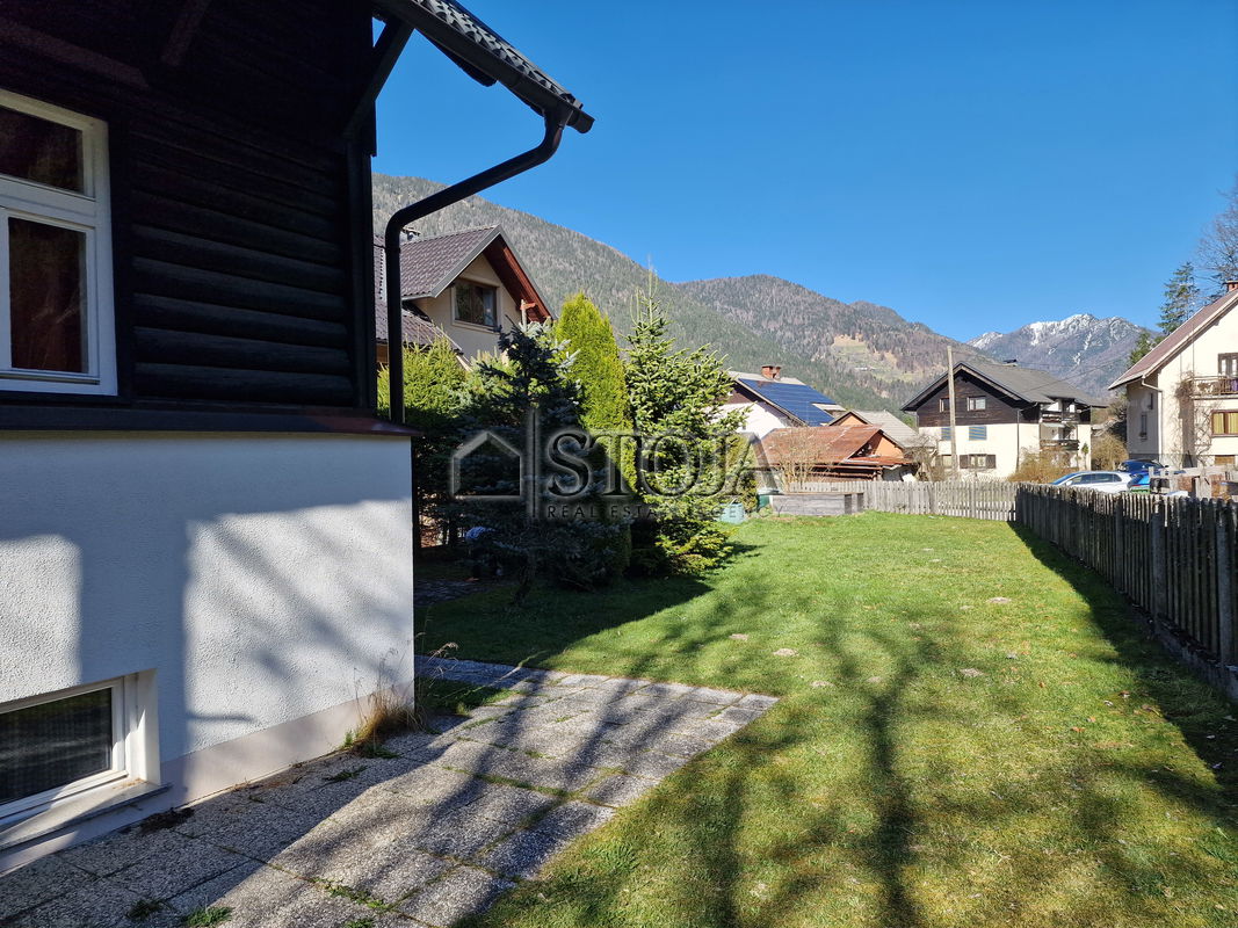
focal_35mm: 23
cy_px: 464
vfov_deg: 58.9
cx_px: 619
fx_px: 822
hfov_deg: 73.9
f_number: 1.8
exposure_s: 1/696
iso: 50
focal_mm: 6.4
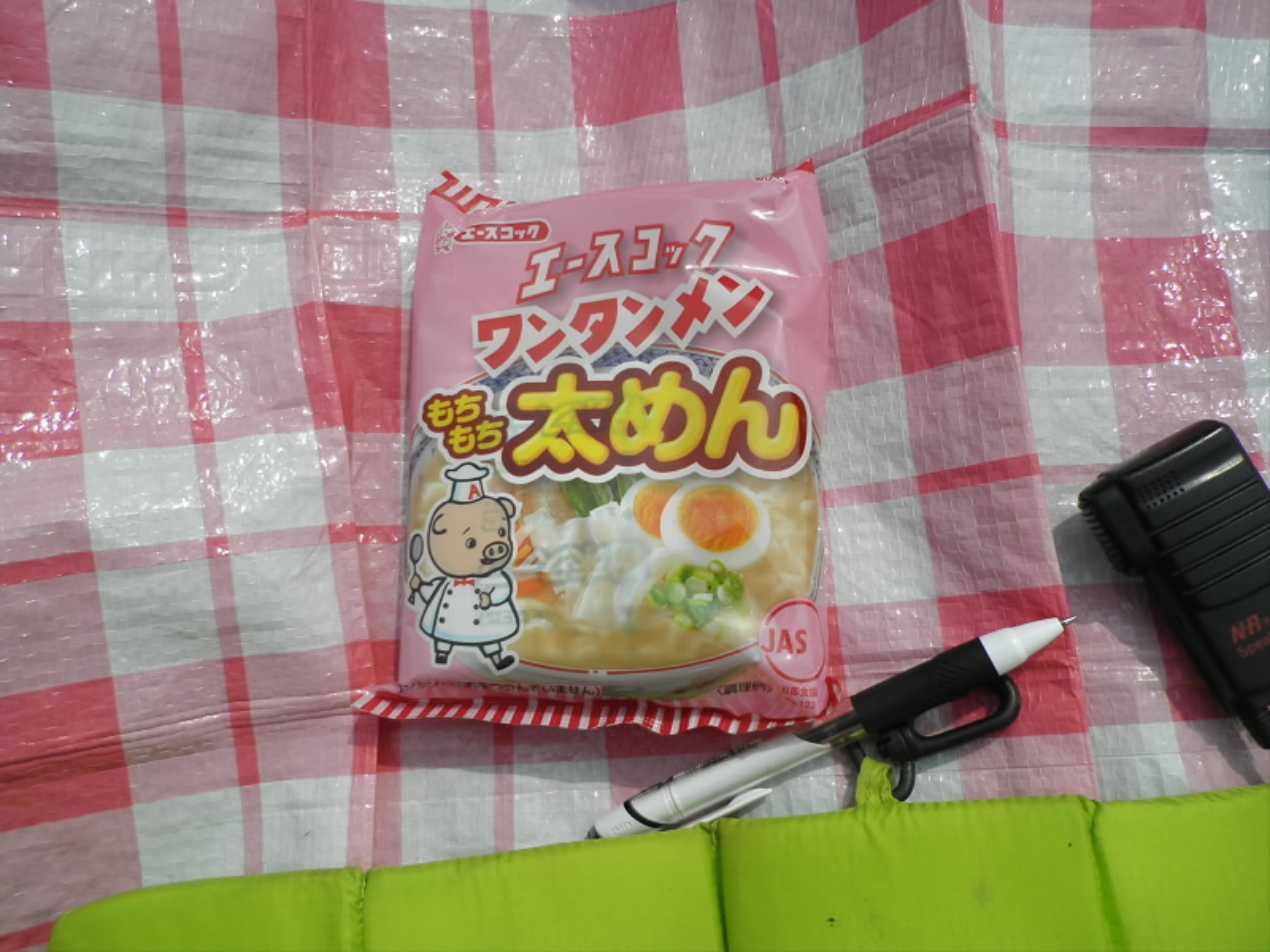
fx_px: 991
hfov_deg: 65.3
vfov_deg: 51.4
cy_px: 476
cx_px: 635
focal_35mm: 27
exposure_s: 1/320
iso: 64
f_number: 8
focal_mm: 4.9
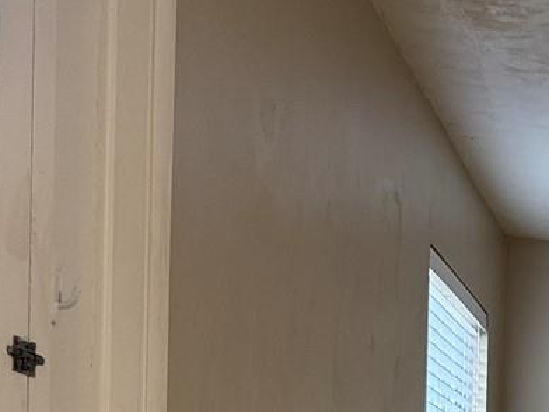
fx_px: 1554
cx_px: 1000
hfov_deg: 16.6
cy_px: 659
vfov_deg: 13.9
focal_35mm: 98
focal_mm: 6.76
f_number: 1.78
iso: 160
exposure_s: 1/60
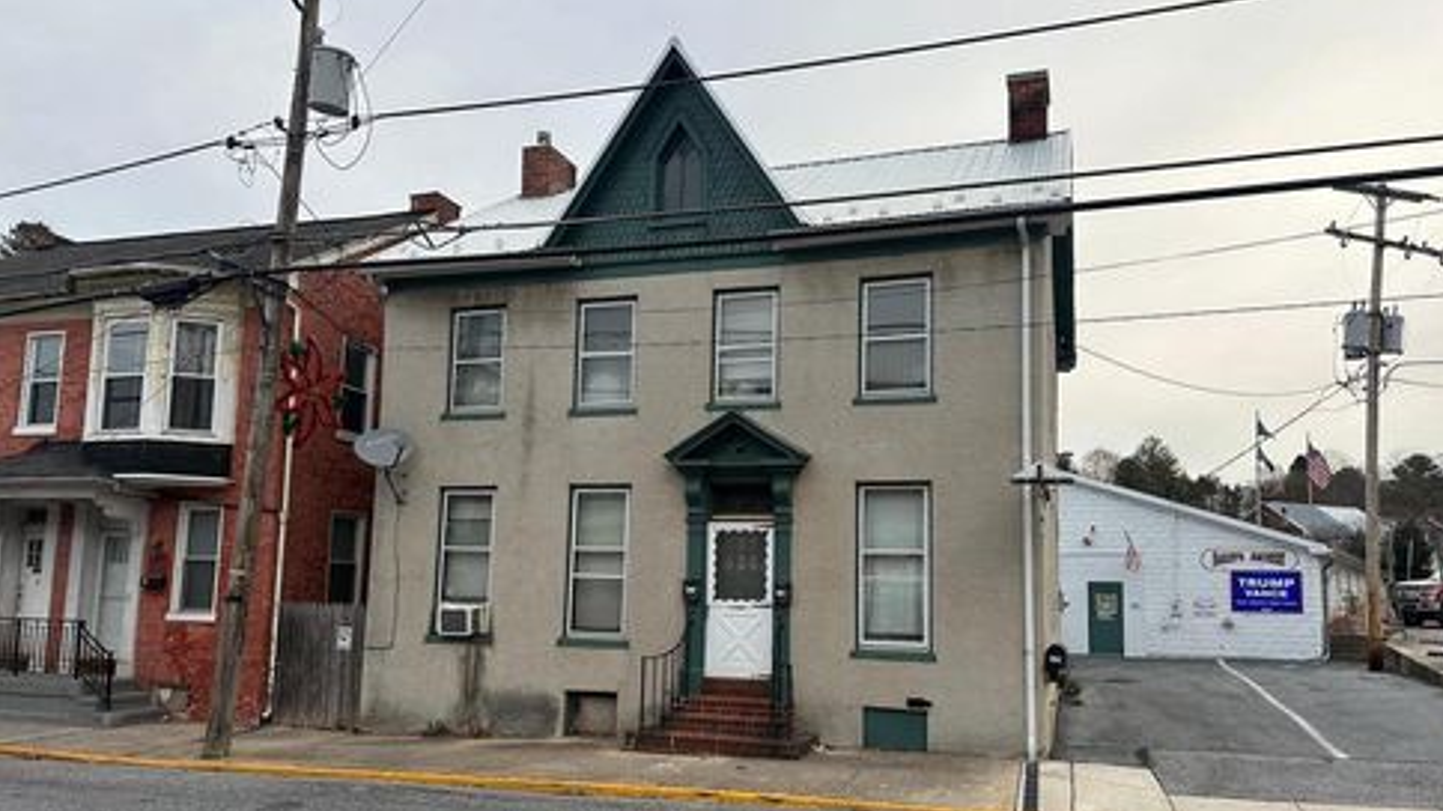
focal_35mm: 27
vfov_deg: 42.7
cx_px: 742
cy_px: 485
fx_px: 1033
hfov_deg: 69.9
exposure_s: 1/409
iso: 80
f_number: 1.78
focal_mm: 6.86
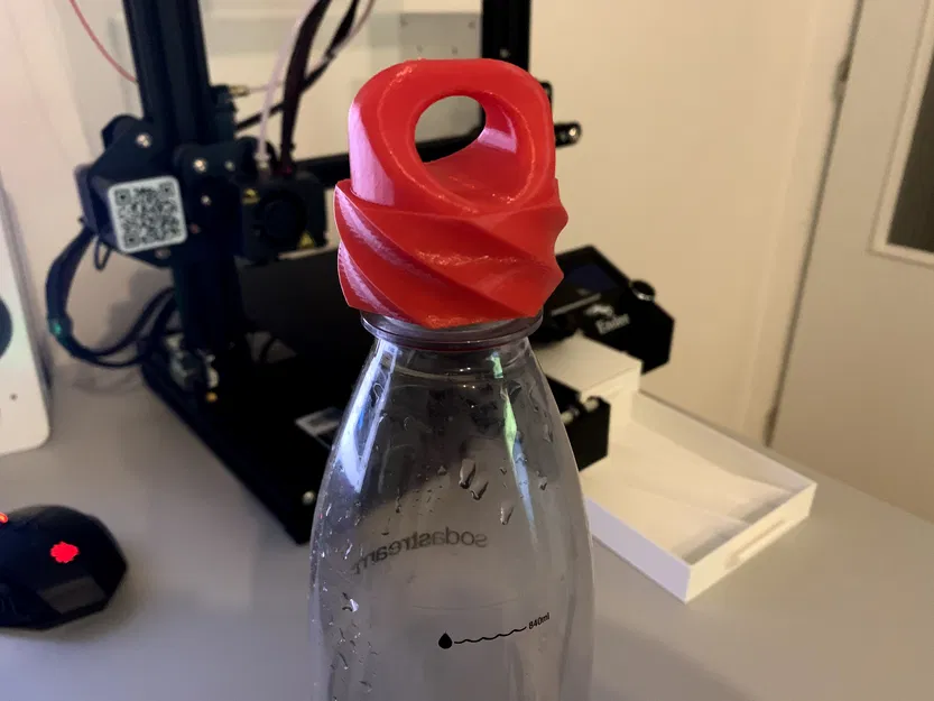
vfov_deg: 53.1
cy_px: 350
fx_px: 702
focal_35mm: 26
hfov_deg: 67.3
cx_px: 467
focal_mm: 4.25
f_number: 1.8
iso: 800
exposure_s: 1/27
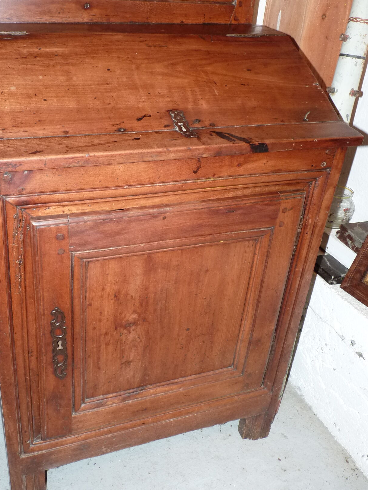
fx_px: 482
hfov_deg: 41.6
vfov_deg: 53.8
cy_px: 210
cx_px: 151
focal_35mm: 34
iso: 200
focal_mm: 4.8
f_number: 2.8
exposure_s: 1/20
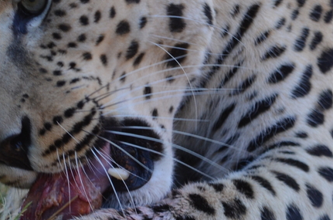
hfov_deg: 1.7
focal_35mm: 1248
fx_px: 11514
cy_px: 80
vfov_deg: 1.1
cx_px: 195
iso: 500
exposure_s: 1/250
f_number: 5.6
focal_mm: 280
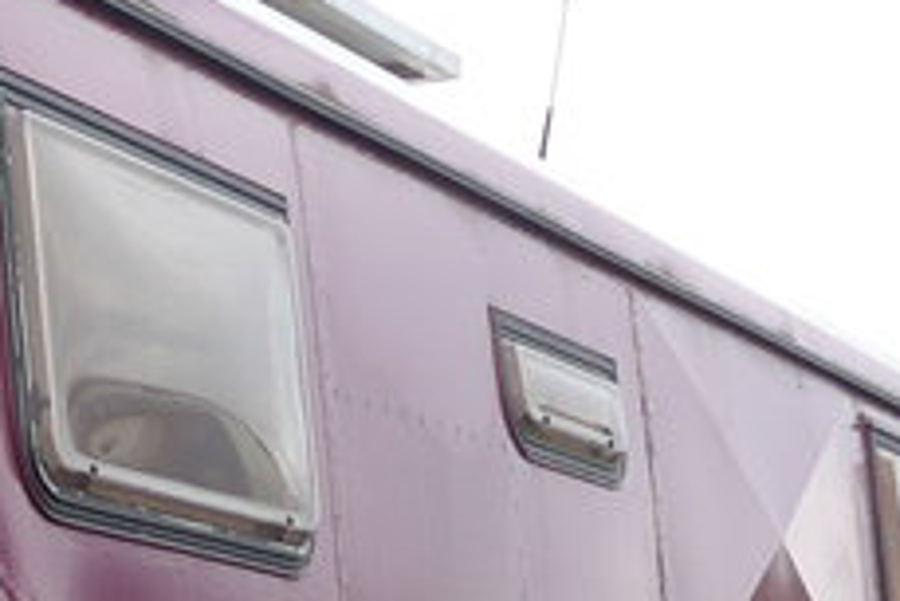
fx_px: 3952
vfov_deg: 8.5
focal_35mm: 158
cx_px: -770
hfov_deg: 11.9
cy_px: 962
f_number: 2.8
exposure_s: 1/200
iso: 80
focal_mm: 6
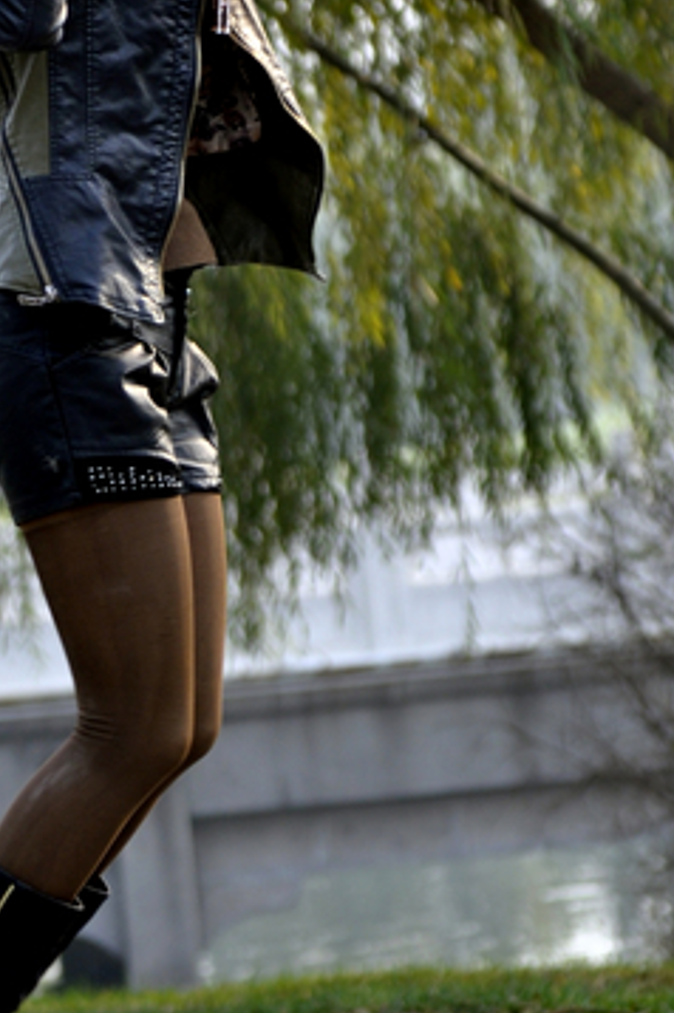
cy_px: 490
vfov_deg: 8.3
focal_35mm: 249
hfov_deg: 5.5
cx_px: 88
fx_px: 7006
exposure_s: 1/500
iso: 200
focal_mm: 66
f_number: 3.5
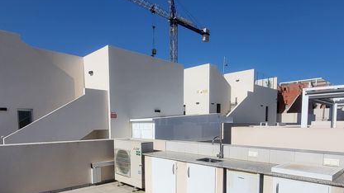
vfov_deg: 46.2
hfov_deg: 76.3
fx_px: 219
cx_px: 172
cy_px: 142
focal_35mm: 24
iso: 32
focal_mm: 1.74
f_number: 2.2
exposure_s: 1/2604
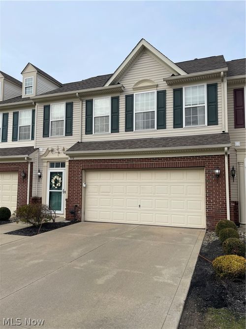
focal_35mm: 25
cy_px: 164
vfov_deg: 69.4
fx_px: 237
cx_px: 123
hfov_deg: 54.9
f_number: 1.6
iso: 32
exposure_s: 1/2203
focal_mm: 5.1
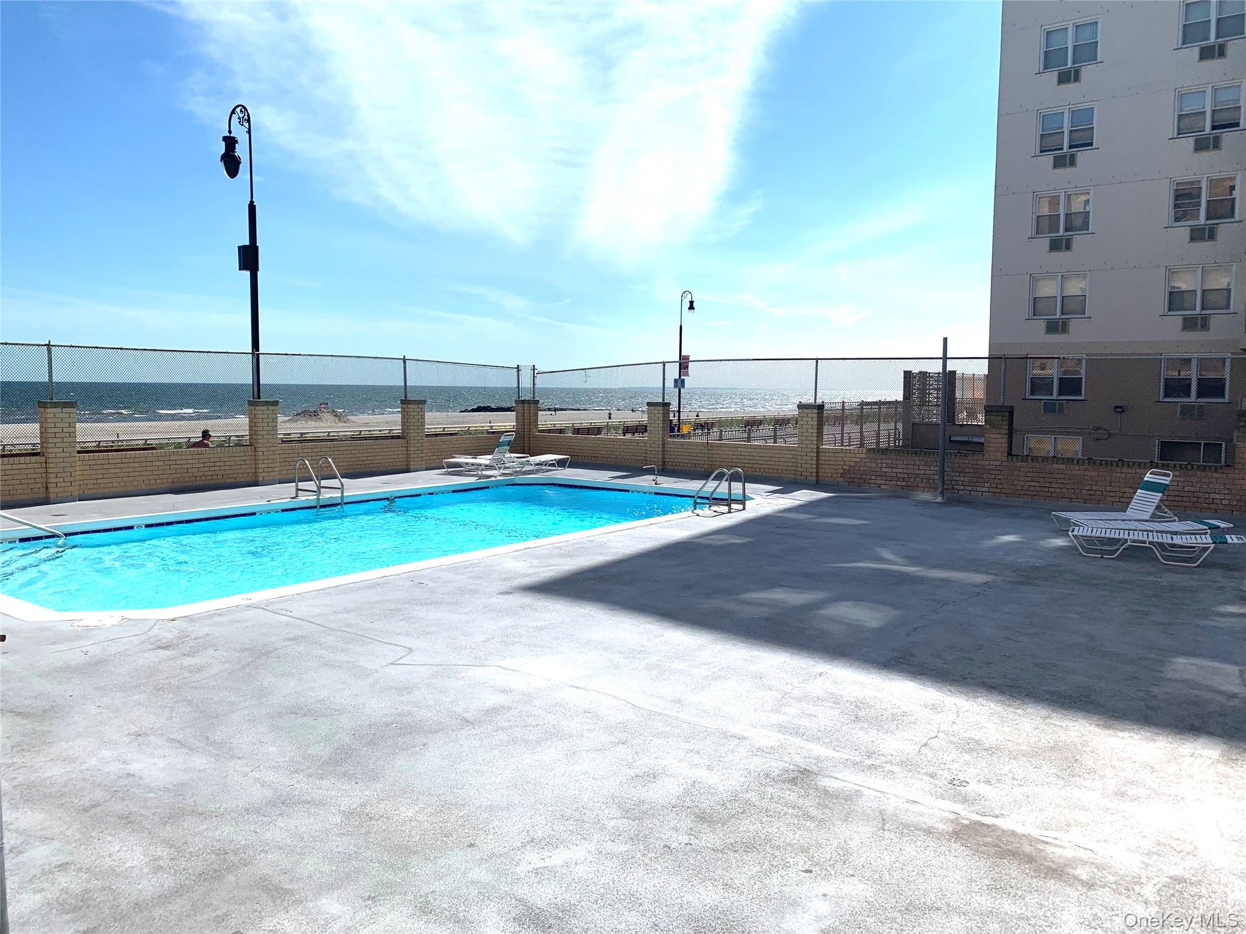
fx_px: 936
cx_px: 623
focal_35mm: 26
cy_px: 467
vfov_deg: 53.1
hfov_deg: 67.3
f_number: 1.8
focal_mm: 4.25
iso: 25
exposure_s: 1/5405
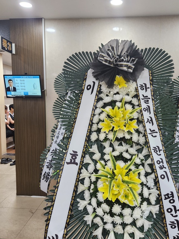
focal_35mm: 28
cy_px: 121
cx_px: 100
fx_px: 193
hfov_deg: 49.7
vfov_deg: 63.4
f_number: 1.8
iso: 250
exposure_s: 1/120
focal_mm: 5.4
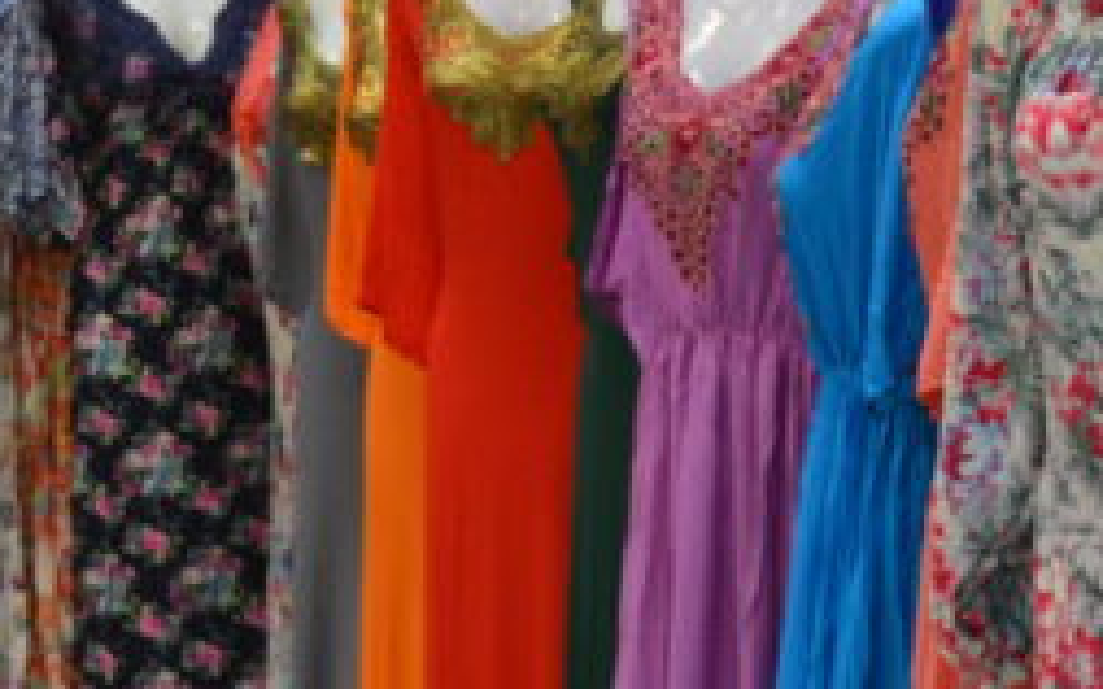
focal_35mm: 216
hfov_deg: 9.5
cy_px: 81
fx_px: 6493
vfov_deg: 6.1
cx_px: -458
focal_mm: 35
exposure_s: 1/60
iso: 1000
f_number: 4.5
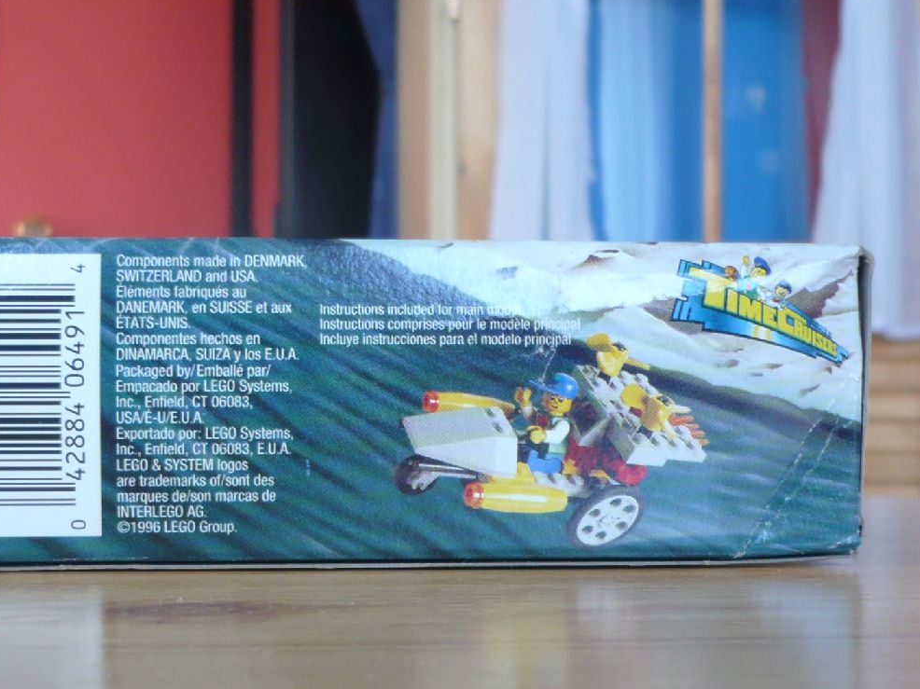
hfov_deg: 27.7
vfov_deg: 21.0
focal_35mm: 70
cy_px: 416
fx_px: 1860
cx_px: 346
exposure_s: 1/25
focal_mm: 5.8
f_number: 2.8
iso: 100
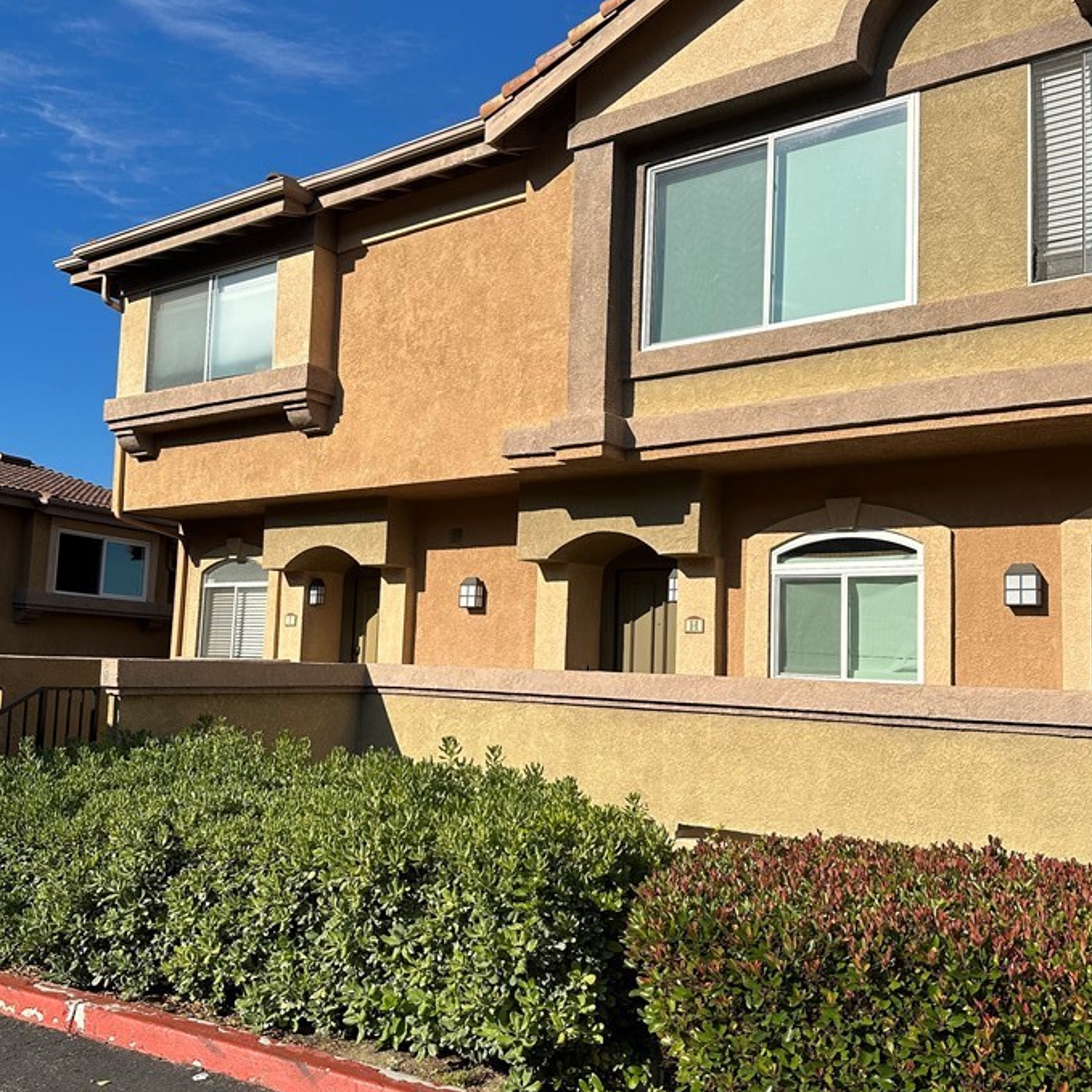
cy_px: 563
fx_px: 1142
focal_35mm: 32
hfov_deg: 51.1
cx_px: 513
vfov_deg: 51.1
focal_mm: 6.86
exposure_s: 1/6211
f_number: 1.78
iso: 80
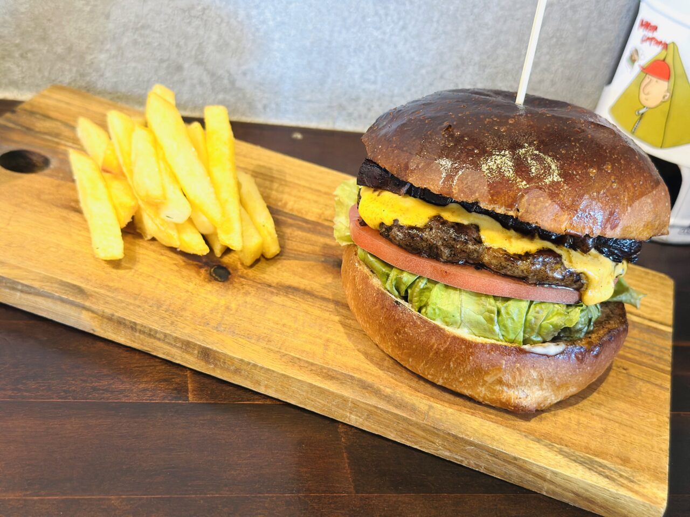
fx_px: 957
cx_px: 345
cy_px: 258
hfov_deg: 39.7
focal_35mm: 48
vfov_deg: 30.3
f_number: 1.78
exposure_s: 1/60
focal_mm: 6.86
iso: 250
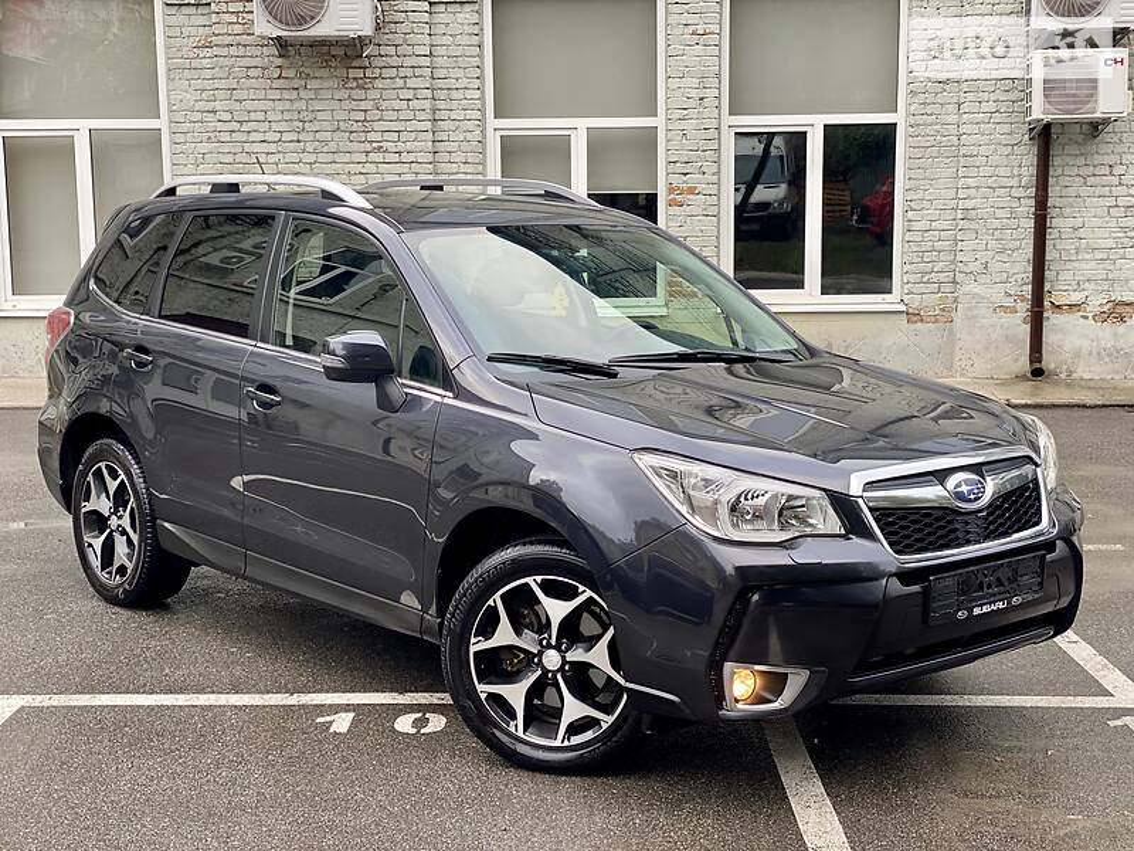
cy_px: 426
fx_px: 1703
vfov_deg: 28.0
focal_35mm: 52
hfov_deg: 36.8
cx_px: 567
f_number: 2
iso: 64
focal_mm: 6
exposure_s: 1/122
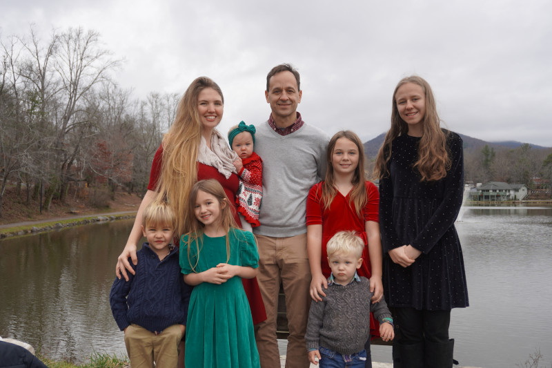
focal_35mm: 34
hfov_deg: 55.1
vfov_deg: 38.3
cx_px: 276
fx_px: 529
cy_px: 184
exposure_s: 1/250
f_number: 4.5
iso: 100
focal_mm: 23
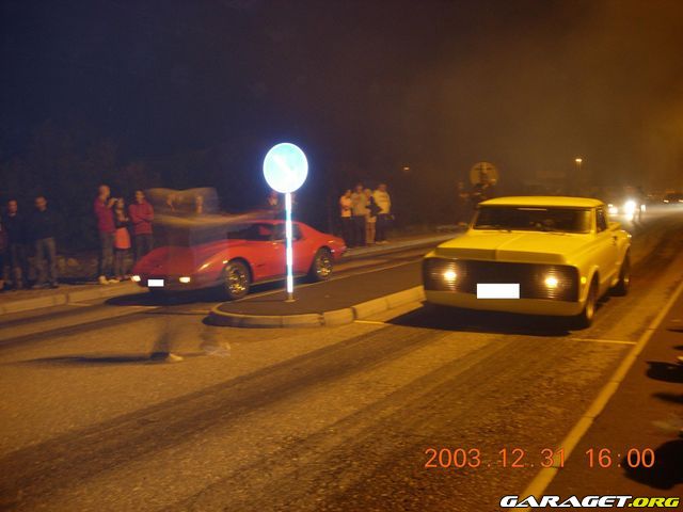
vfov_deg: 37.7
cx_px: 342
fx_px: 750
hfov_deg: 49.0
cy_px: 256
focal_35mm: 38
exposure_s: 1/1.6
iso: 79
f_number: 2.8
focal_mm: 7.8
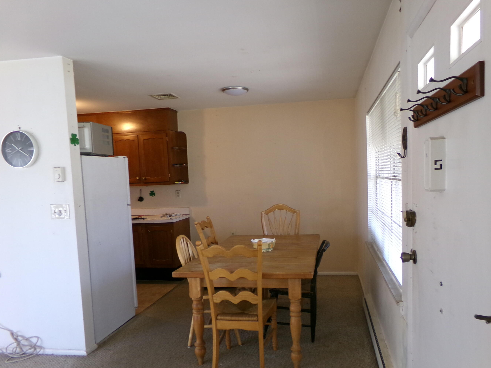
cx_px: 274
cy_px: 202
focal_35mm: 27
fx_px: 383
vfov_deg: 51.3
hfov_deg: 65.1
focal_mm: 4.3
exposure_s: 1/30
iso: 200
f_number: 3.7
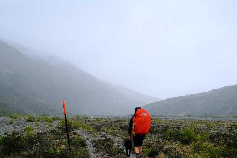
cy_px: 105
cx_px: 102
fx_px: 309
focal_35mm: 47
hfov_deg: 41.8
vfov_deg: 28.5
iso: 640
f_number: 9
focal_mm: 23
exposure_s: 1/420
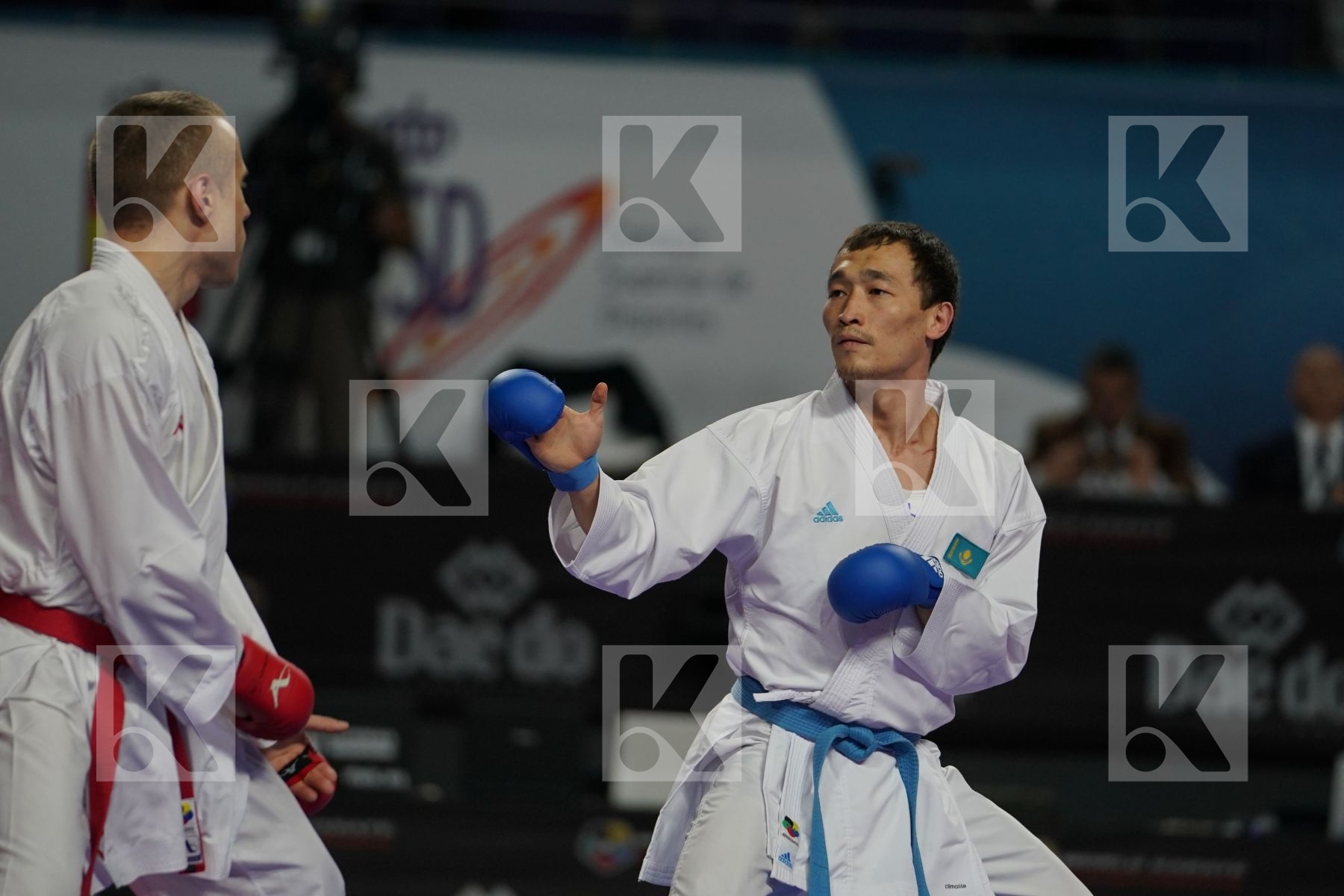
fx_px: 11199
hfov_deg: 6.9
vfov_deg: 4.6
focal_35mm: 300
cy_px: 448
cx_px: 672
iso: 800
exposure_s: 1/1000
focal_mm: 200
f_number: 2.8
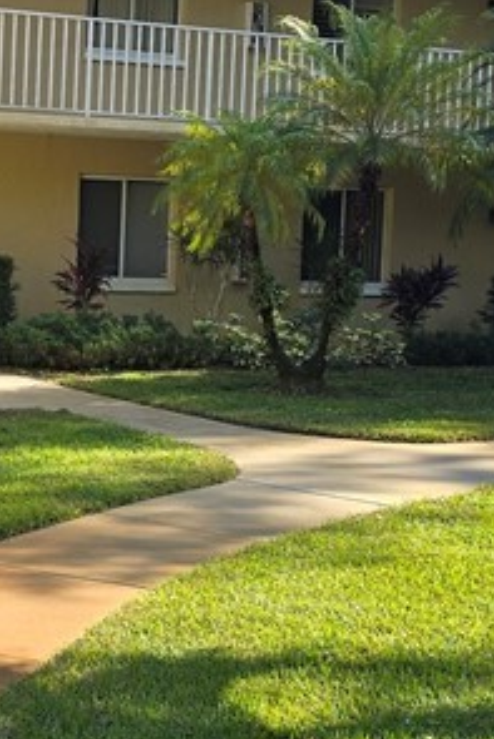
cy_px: 308
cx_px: -45
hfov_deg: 16.0
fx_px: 1706
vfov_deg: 24.4
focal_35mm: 83
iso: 12
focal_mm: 6.3
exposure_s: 1/418
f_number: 1.7
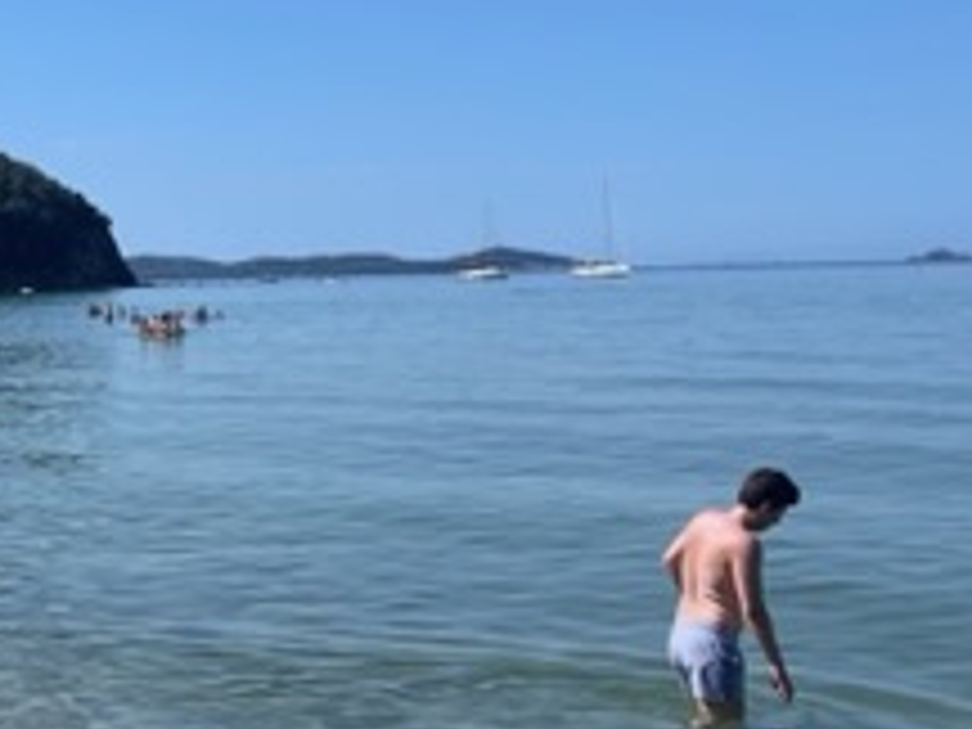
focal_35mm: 77
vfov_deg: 19.1
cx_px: -248
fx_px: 2162
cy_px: 374
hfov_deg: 22.9
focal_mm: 5.1
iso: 32
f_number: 1.6
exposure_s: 1/4348
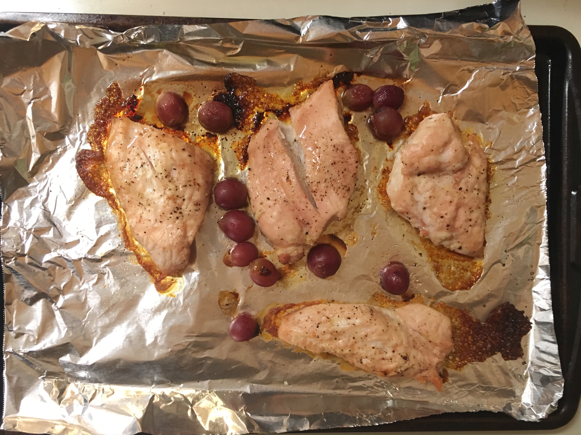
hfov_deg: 61.7
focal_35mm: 29
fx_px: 487
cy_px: 218
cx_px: 290
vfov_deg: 48.2
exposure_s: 1/17
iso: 200
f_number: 2.2
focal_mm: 4.15
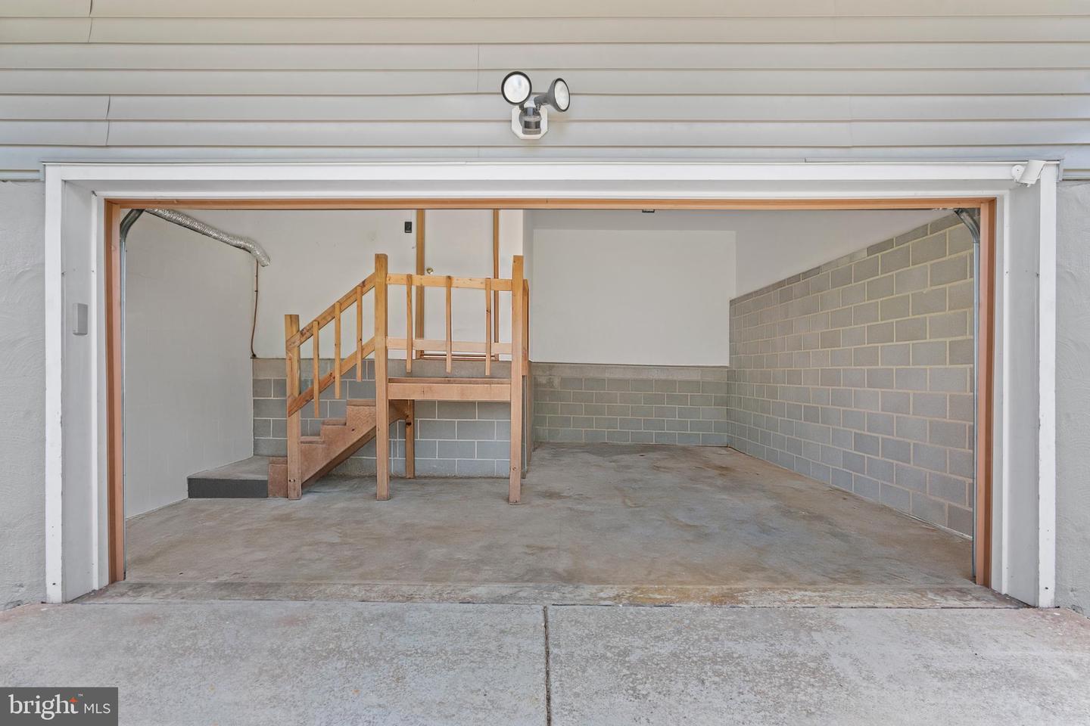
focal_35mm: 16
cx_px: 545
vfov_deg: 73.7
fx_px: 484
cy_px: 363
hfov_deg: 96.7
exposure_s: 1/13
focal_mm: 16
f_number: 8
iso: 500
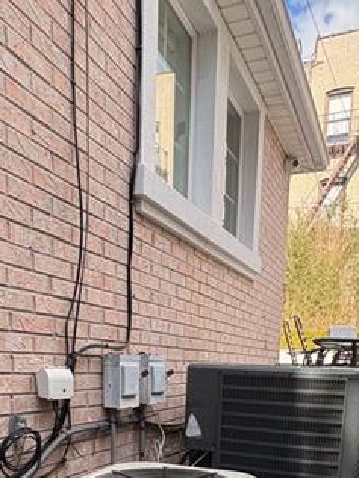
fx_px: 470
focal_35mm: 34
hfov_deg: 41.8
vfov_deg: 48.1
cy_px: 434
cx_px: 195
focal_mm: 2.22
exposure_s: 1/392
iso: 64
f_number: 2.2
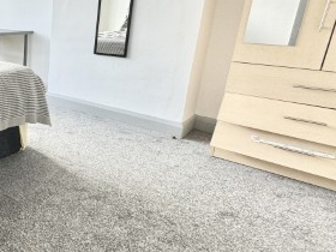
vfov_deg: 43.9
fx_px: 311
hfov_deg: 45.7
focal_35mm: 32
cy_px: 101
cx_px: -16
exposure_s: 1/99
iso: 100
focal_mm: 2.22
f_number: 2.2
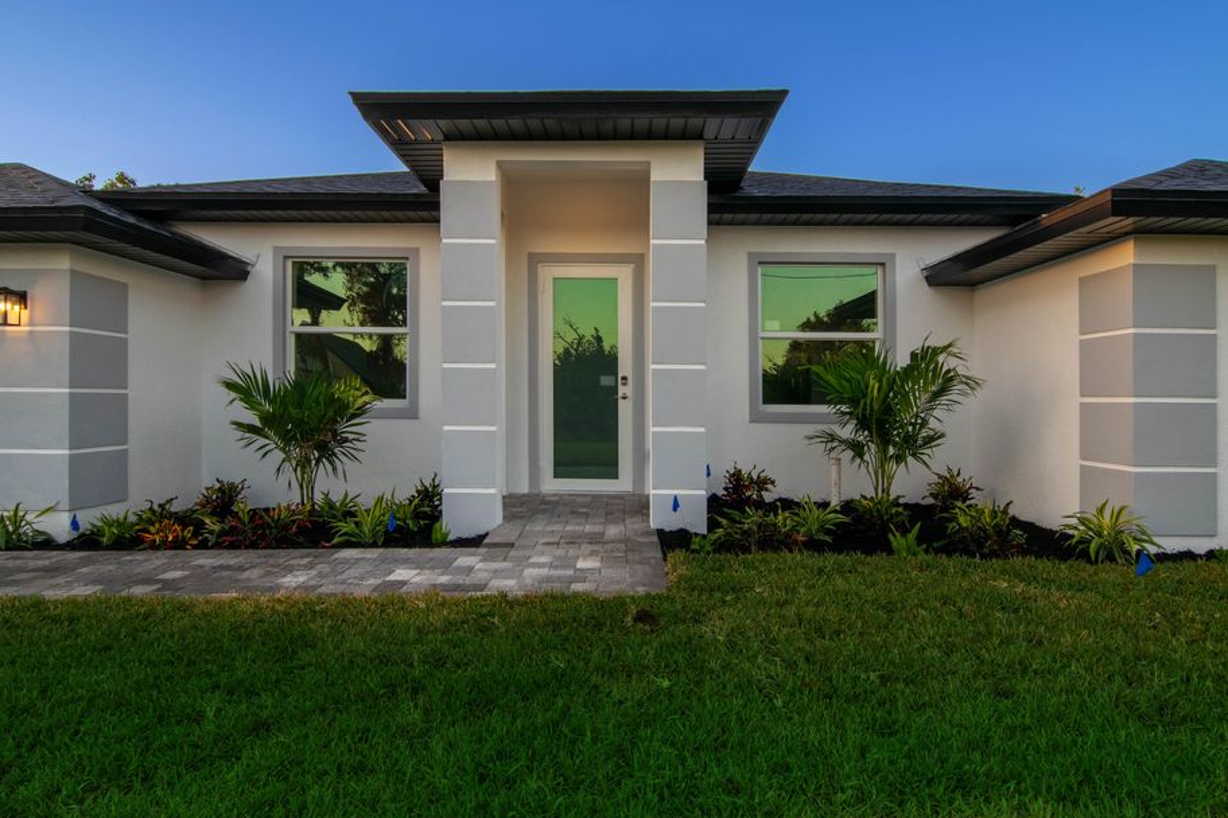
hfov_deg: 82.5
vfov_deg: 60.6
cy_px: 392
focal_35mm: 21
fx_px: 700
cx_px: 607
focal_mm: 13
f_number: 11
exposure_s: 1/125
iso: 100
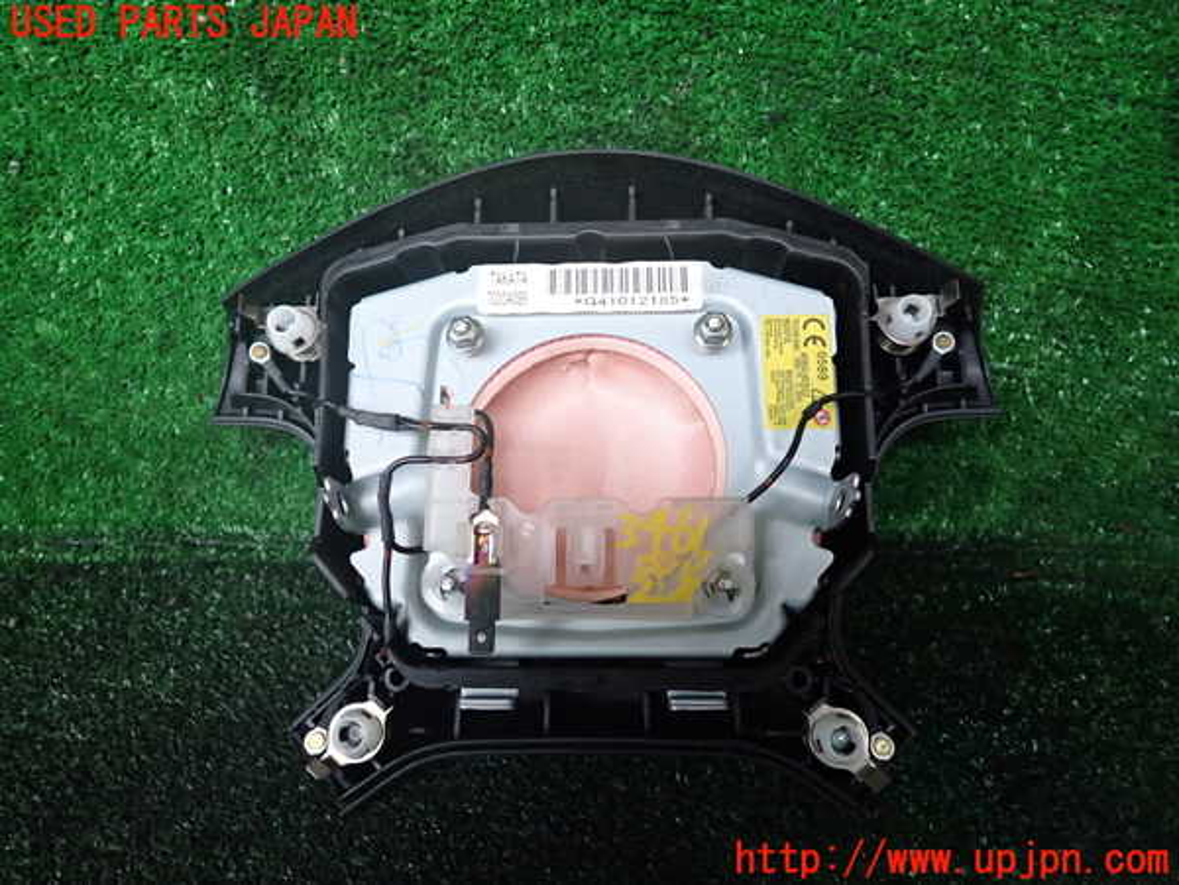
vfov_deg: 54.9
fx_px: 851
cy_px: 442
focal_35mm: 25
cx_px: 590
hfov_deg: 69.4
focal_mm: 4.5
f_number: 2
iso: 400
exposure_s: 1/30
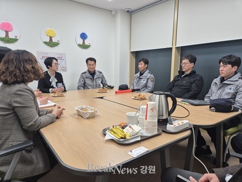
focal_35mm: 23
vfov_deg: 58.9
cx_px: 121
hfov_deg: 73.9
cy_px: 91
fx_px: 161
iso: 160
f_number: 1.8
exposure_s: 1/180
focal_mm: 5.4
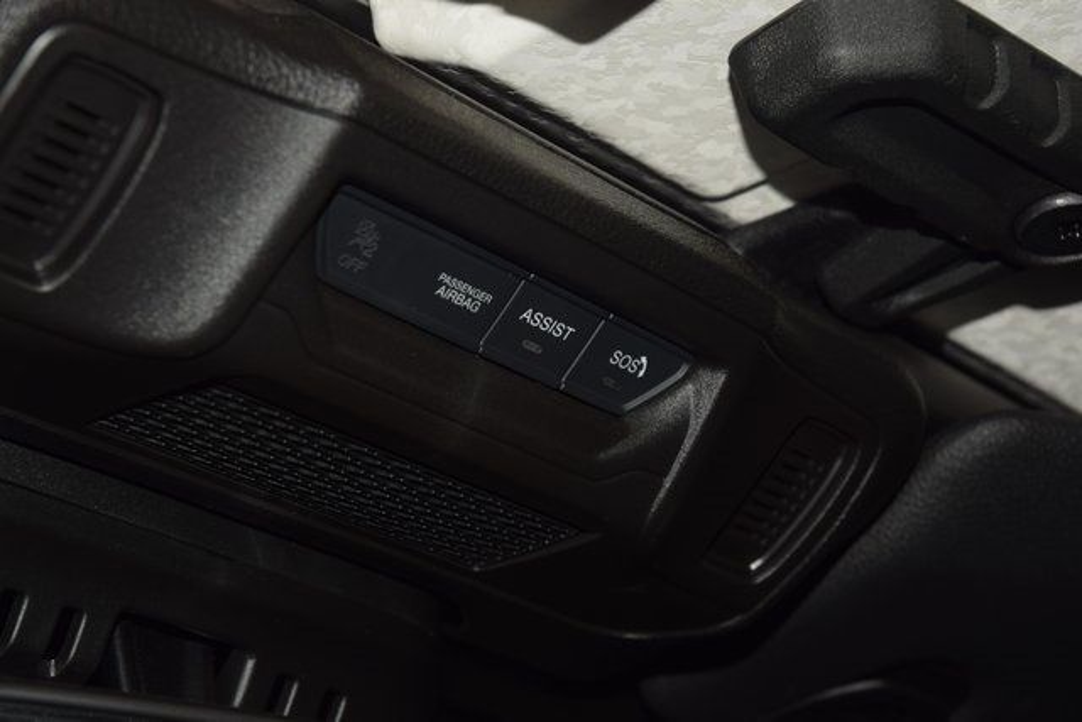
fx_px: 3156
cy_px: 361
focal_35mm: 105
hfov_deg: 19.5
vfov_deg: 13.0
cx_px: 541
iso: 100
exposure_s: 1/125
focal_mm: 70
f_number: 8
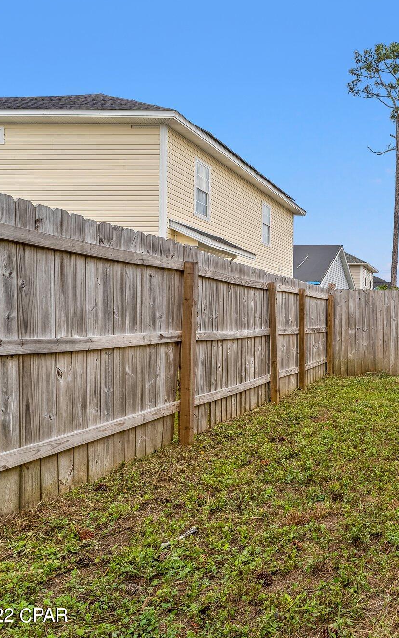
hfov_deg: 35.0
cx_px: 452
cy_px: 316
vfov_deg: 62.6
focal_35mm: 30
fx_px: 525
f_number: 10
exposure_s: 1/60
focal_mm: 19.1
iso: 100
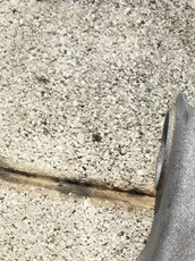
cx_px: 28
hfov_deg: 14.5
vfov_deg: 16.9
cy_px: 433
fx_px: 760
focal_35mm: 101
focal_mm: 4.15
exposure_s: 1/3968
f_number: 2.2
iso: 32
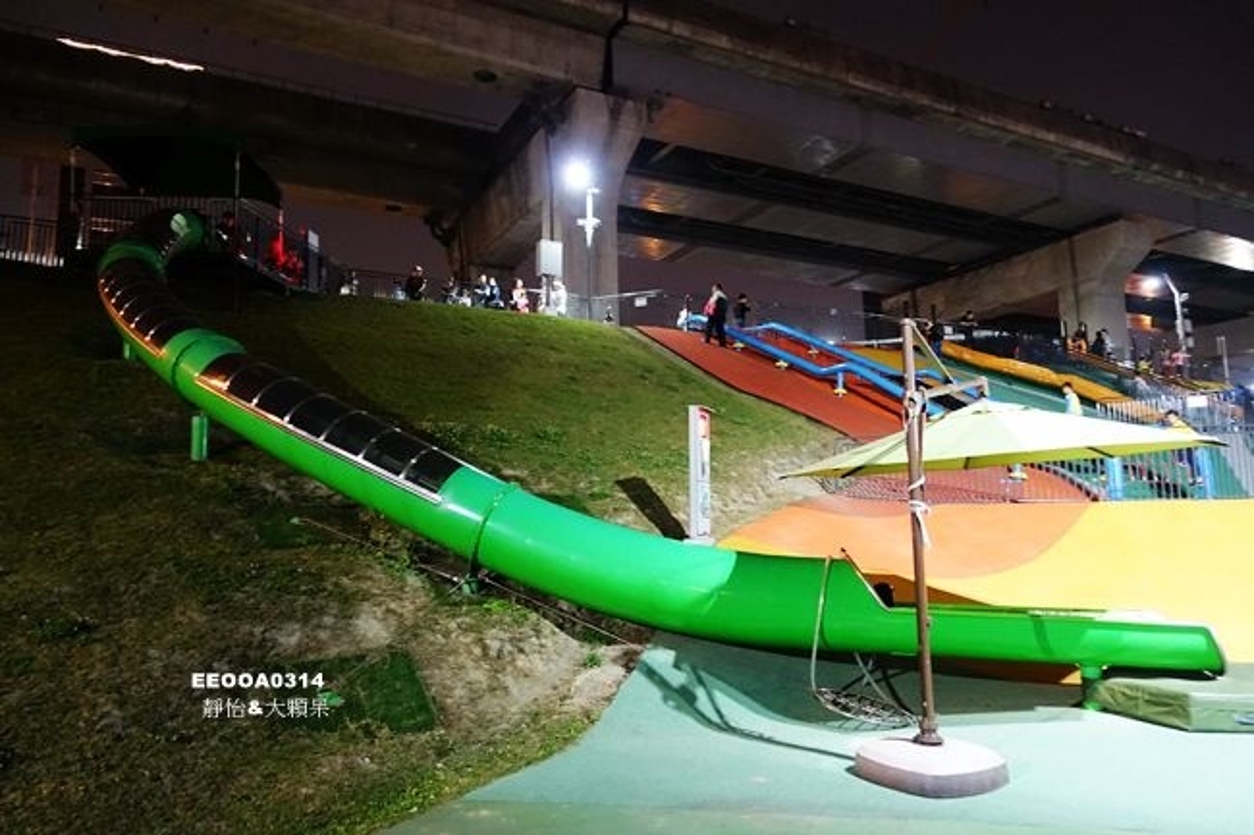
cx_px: 627
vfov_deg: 53.1
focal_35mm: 24
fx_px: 836
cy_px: 418
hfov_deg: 73.8
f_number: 1.8
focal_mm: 8.8
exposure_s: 1/40
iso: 1600
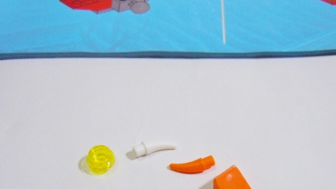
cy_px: 158
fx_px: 374
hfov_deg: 48.3
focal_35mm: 42
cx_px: 182
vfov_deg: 27.6
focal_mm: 5.4
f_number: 3.5
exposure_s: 1/30
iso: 400
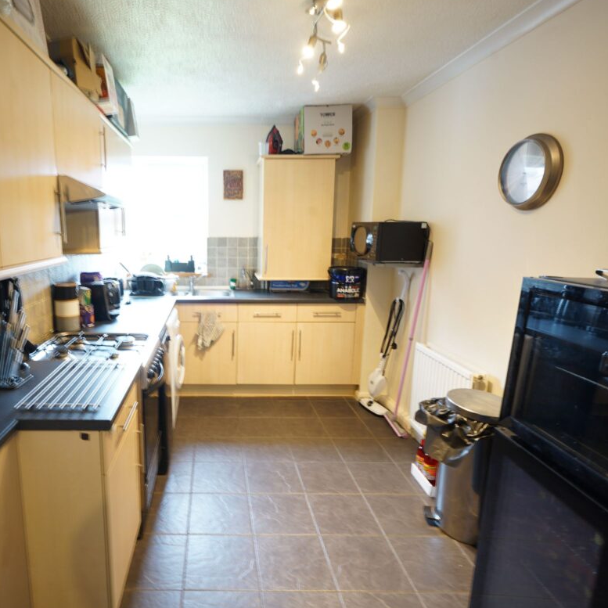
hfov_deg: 70.6
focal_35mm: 21
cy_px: 302
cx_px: 217
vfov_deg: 72.1
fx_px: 417
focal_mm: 16
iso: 200
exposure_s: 1
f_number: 8
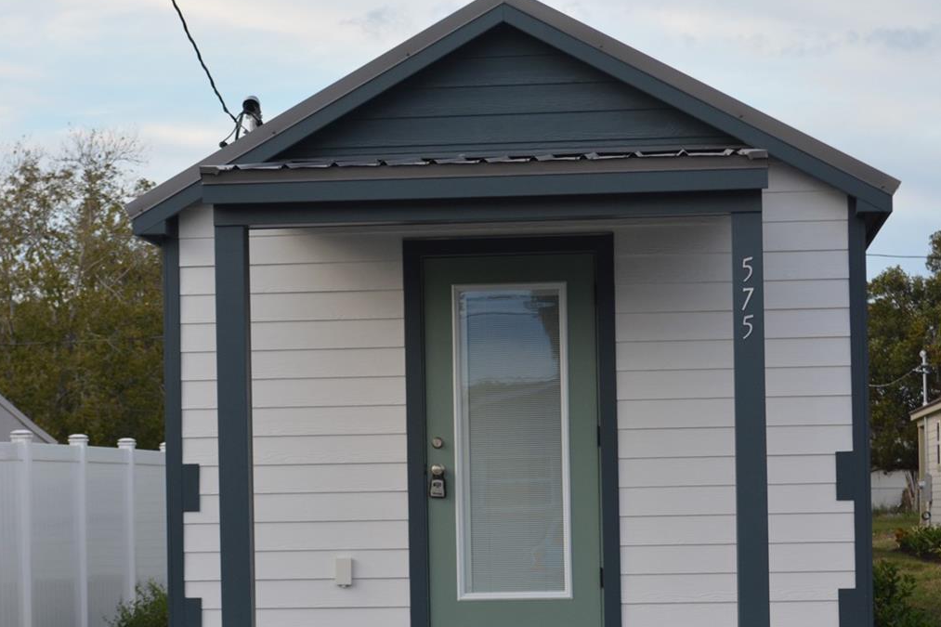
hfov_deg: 22.6
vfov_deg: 15.1
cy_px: 483
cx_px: 486
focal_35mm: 90
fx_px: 2352
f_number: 5
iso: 400
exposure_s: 1/100
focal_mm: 38
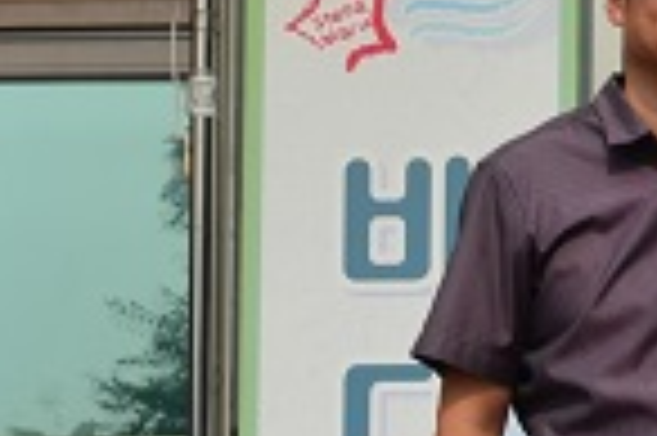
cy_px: 454
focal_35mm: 228
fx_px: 4156
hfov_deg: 8.6
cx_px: 1282
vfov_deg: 6.0
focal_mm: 30
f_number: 8
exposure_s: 1/250
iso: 100
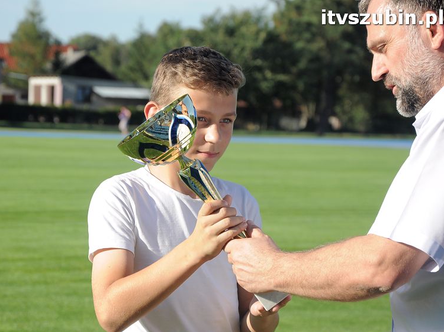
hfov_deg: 13.4
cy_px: 166
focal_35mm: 147
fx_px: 1885
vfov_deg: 10.1
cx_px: 203
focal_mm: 90
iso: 400
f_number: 7.1
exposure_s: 1/800
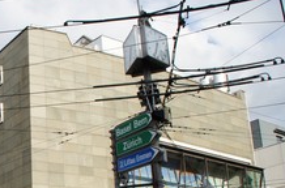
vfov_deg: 22.7
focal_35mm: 57
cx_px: 10
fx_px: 450
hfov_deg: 32.7
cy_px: 190
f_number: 11
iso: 100
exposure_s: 1/80
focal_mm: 18
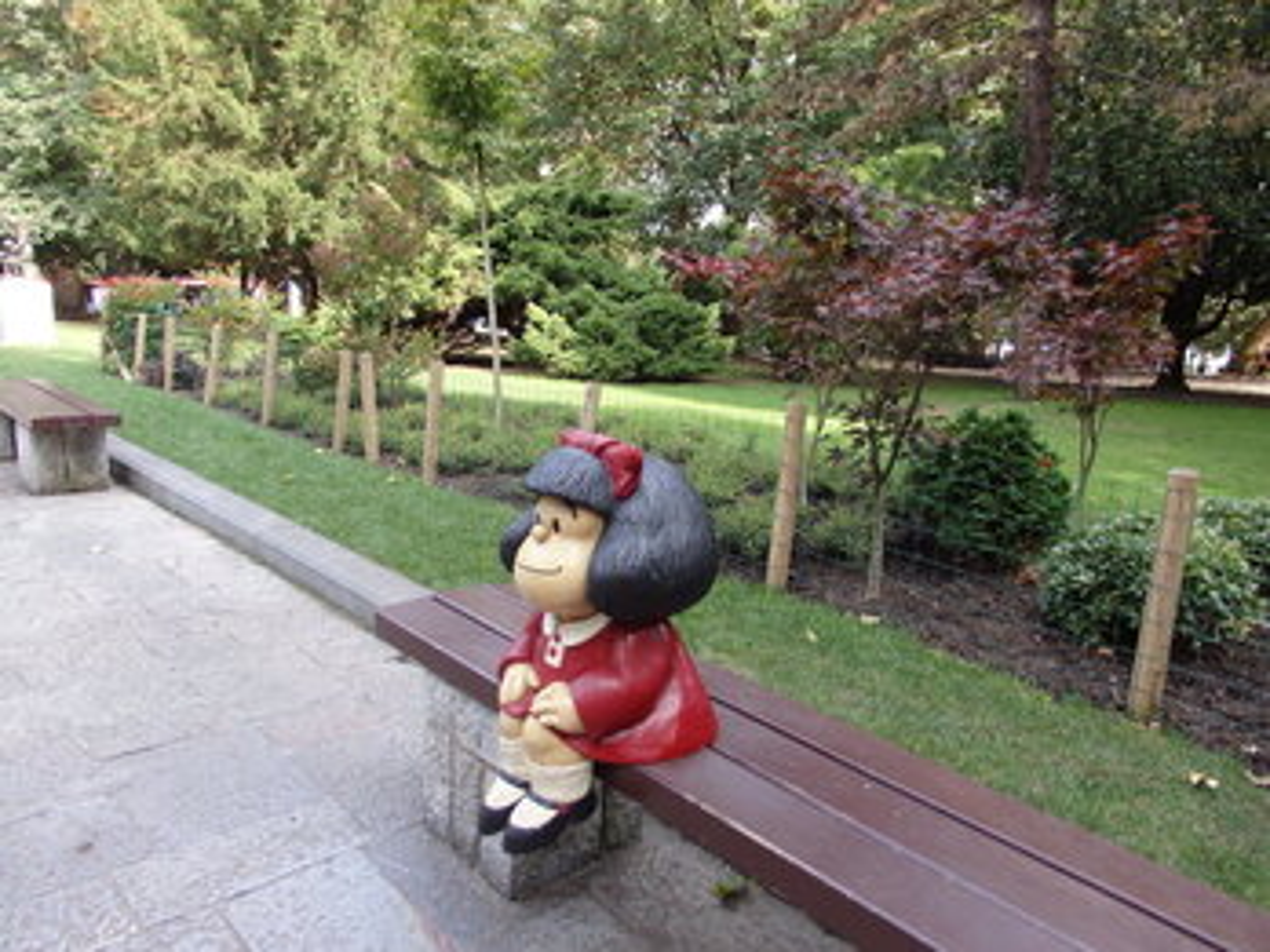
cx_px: 635
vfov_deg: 54.9
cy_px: 476
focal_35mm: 25
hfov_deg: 69.4
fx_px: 917
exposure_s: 1/100
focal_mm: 4.5
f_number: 3
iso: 125
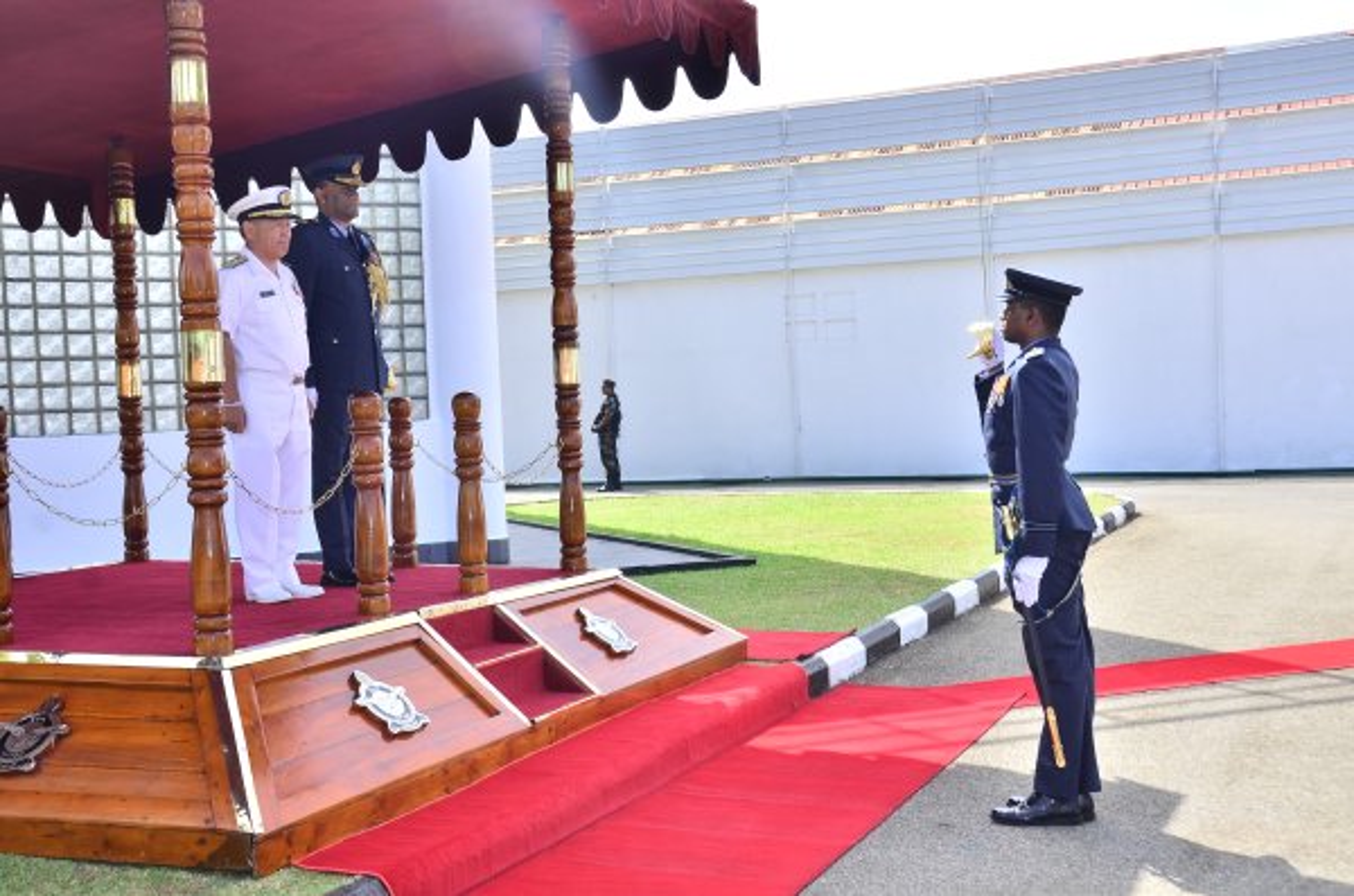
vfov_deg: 30.7
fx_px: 1632
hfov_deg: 45.1
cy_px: 448
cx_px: 677
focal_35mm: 44
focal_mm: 29
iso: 100
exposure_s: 1/160
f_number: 7.1
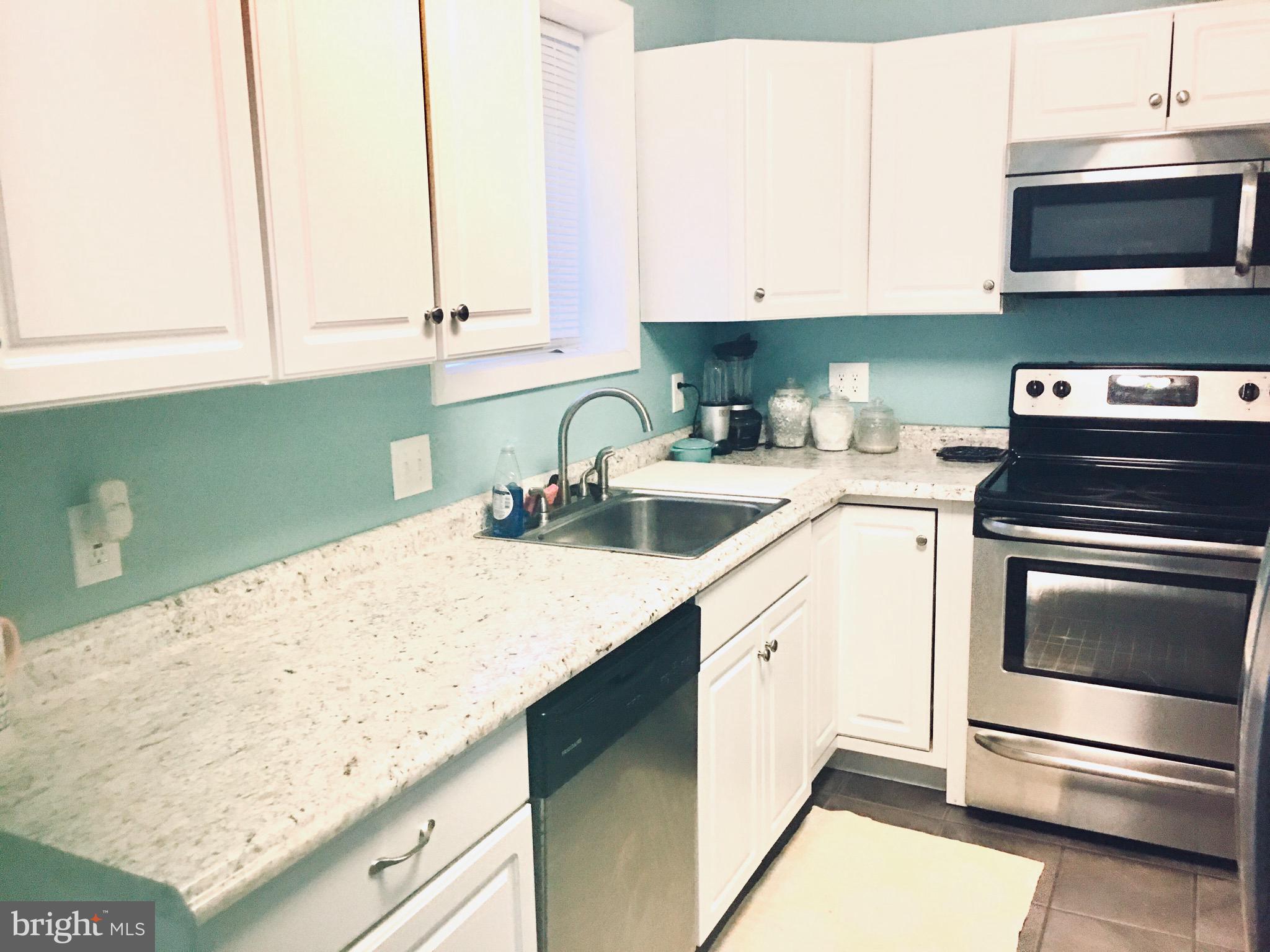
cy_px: 476
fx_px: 1064
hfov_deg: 61.7
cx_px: 635
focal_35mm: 29
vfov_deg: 48.2
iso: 50
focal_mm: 4.15
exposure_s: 1/4
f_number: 2.2
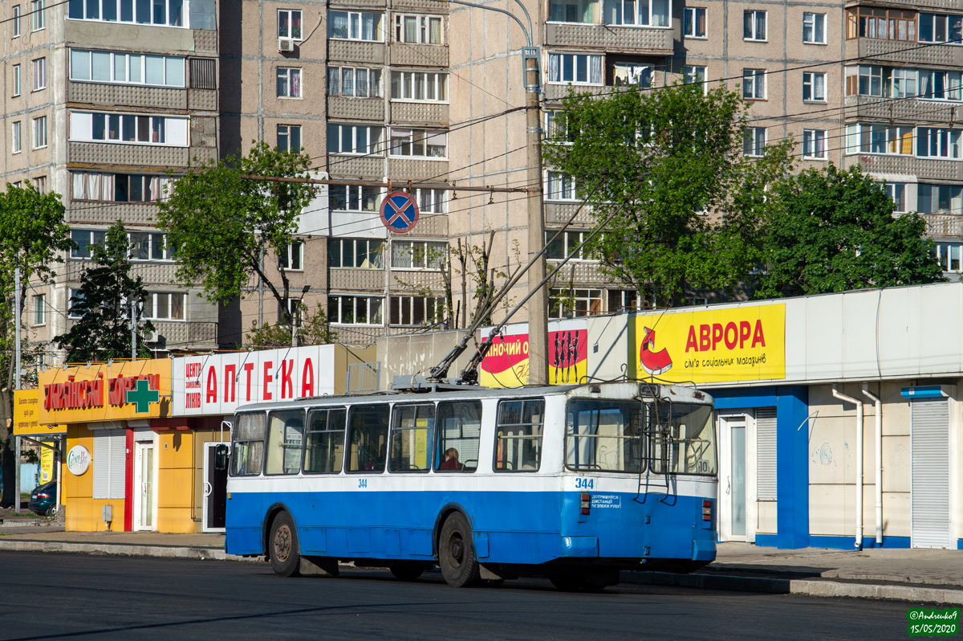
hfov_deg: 17.1
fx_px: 3207
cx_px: 482
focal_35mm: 120
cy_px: 320
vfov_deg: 11.4
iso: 100
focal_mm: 80
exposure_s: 1/640
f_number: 10
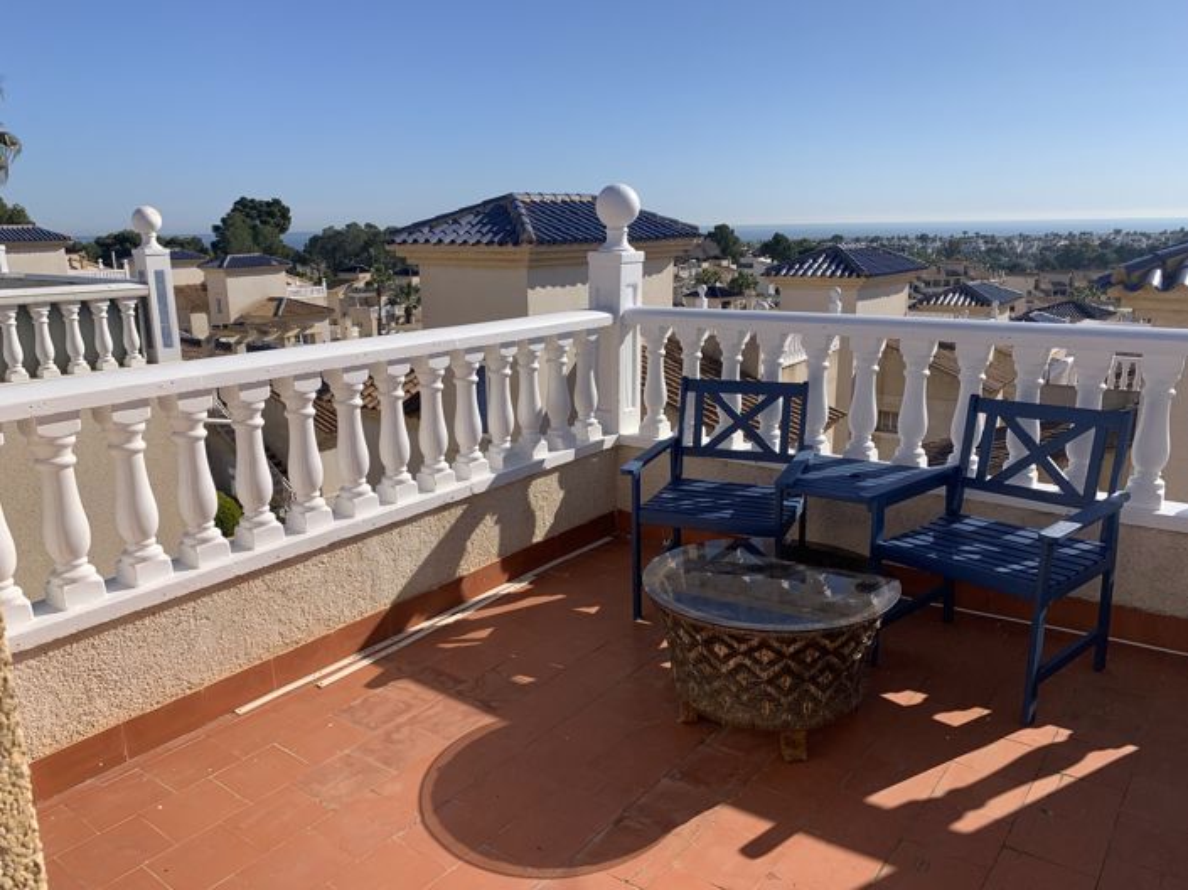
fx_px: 892
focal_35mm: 26
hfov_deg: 67.3
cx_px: 594
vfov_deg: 53.0
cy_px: 445
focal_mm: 4.25
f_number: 1.8
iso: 25
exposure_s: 1/3937
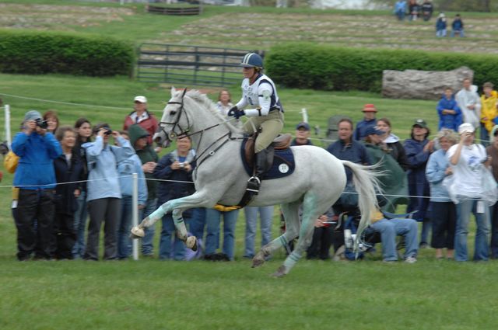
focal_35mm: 375
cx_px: 249
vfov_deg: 3.7
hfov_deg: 5.5
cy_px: 165
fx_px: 5181
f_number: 8
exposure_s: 1/500
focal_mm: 250
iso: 500
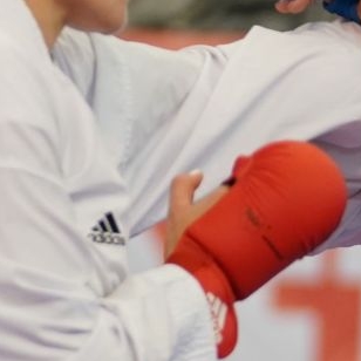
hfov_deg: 2.9
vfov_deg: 2.9
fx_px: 7138
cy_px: 233
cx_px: 209
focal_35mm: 605
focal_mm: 122
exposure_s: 1/1000
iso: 2000
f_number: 2.8
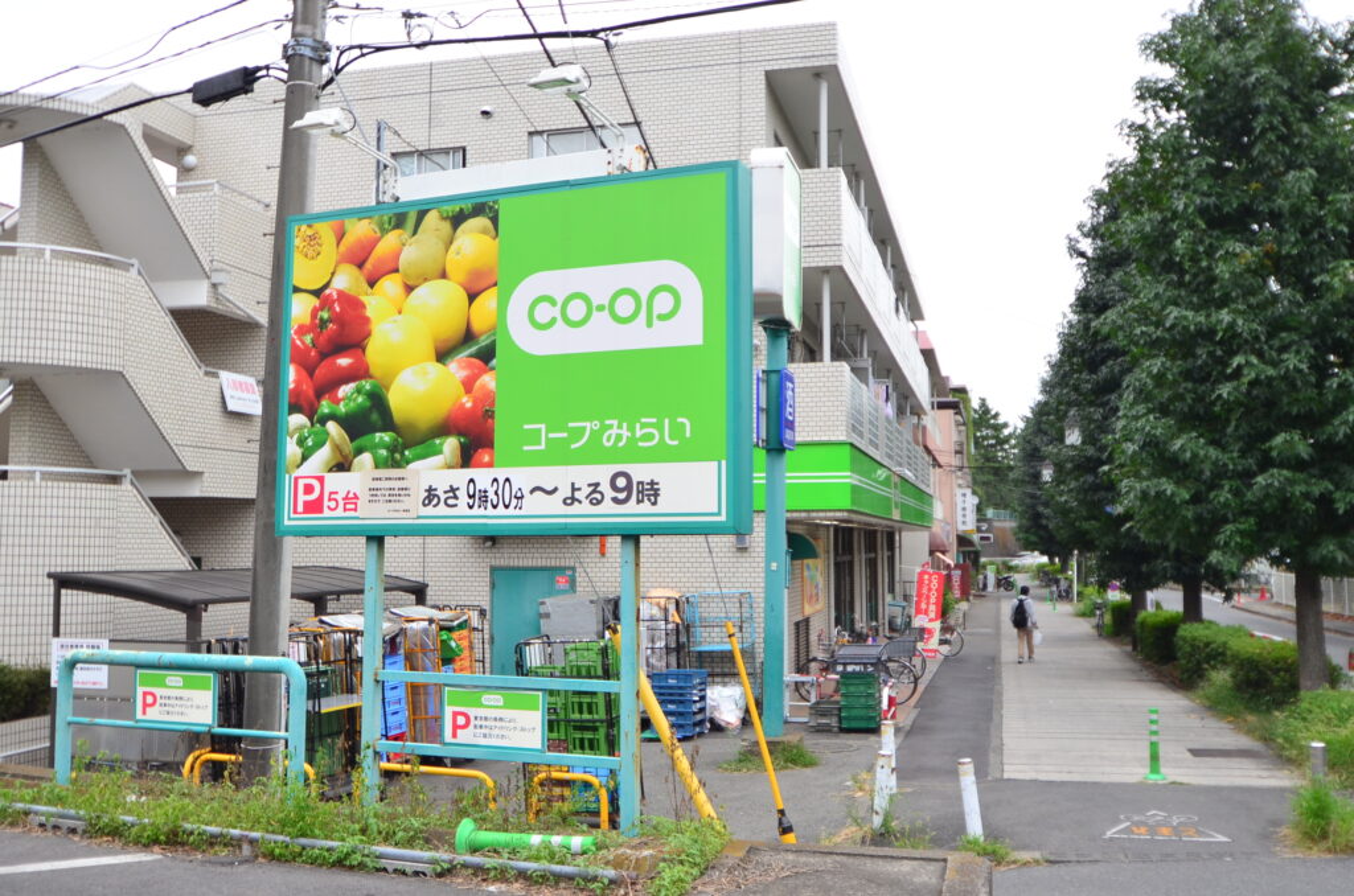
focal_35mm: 36
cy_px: 448
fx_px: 1351
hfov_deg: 53.2
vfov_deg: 36.7
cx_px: 677
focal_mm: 24
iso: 640
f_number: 5
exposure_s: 1/640
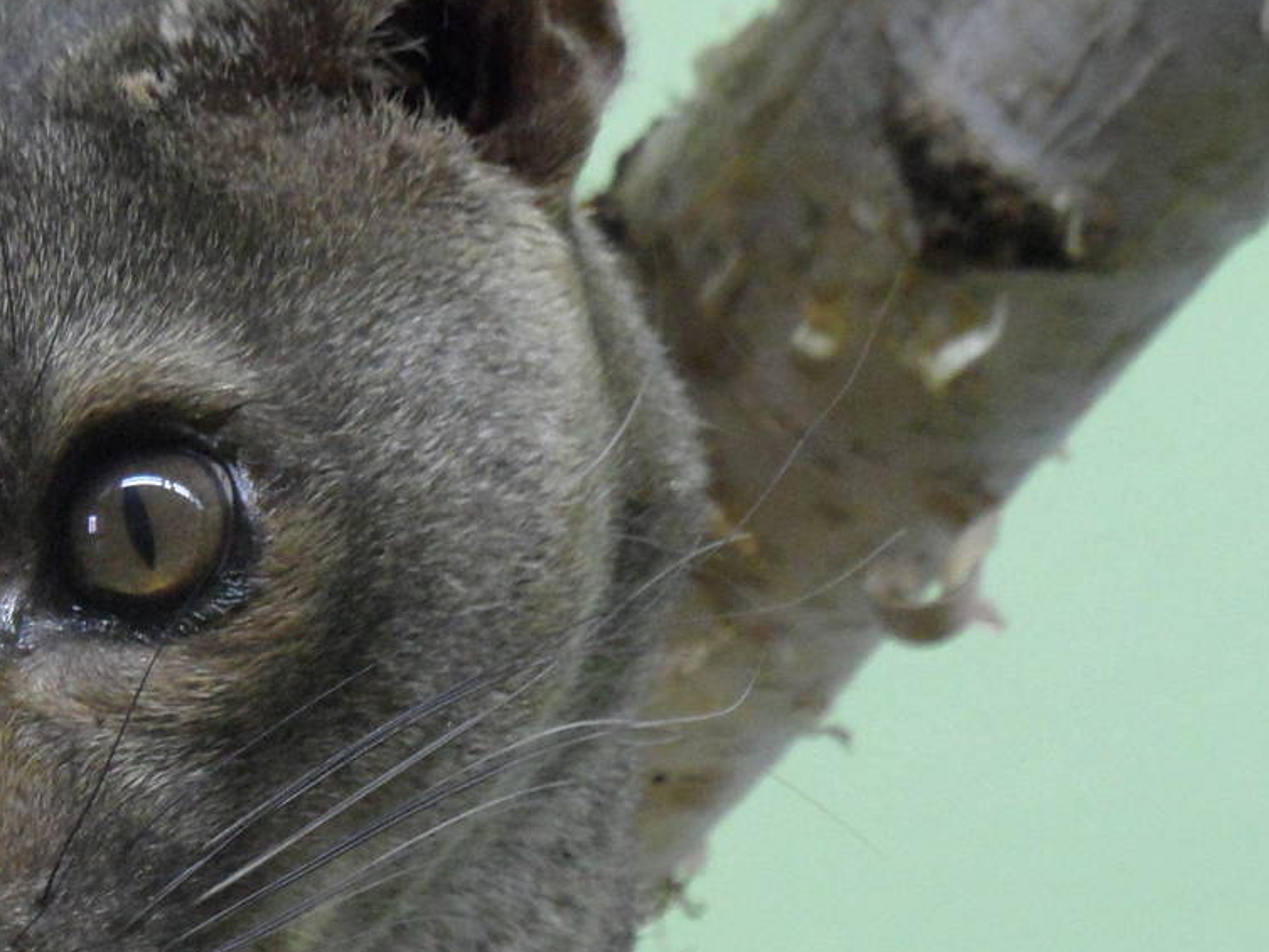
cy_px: 639
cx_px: 86
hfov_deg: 11.5
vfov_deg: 8.7
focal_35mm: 170
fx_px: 6233
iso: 400
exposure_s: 1/10
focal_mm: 13.2
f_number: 4.2
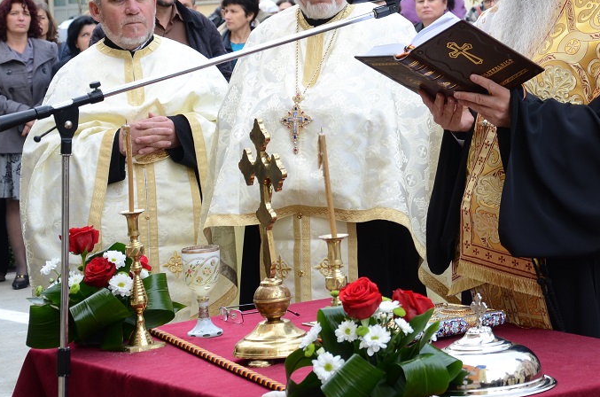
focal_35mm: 133
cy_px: 91
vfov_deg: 10.2
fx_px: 2211
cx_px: 522
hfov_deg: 15.3
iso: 160
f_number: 6.3
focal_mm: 50
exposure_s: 1/100
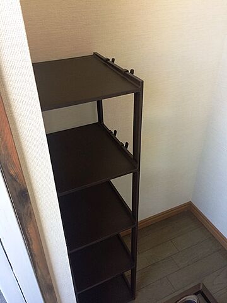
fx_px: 254
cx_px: 114
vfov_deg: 61.7
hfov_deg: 48.2
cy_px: 152
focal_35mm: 29
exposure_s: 1/30
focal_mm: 4.15
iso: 32
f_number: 2.2
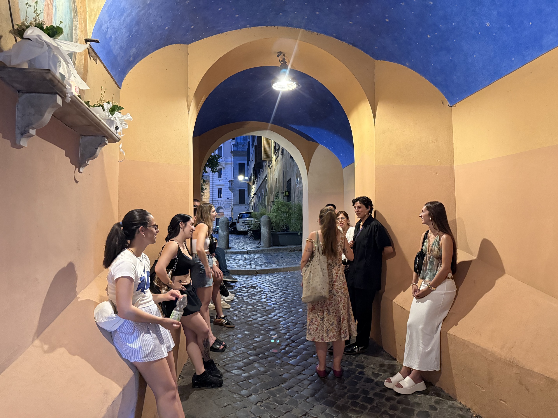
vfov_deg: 56.8
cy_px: 209
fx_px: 387
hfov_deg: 71.6
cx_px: 279
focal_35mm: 24
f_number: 1.78
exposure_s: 1/25
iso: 1250
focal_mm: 6.76
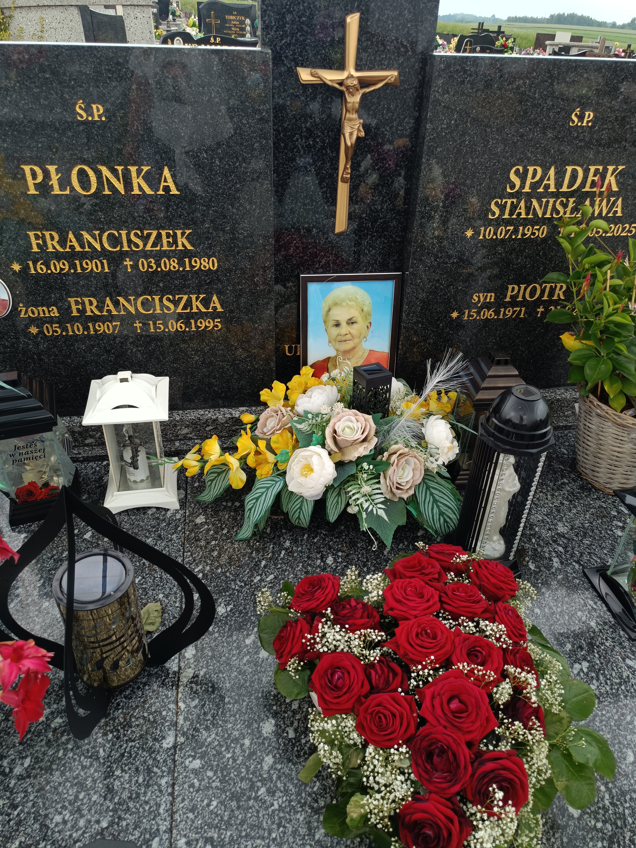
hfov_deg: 56.8
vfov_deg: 71.6
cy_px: 424
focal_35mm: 24
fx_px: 588
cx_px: 318
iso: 52
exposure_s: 1/291
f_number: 1.88
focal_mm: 5.59
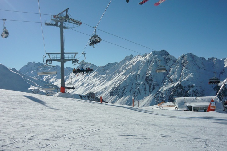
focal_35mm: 38
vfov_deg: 35.0
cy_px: 72
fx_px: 240
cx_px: 122
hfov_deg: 50.6
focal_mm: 5.5
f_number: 8
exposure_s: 1/800
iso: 100
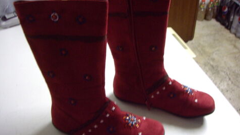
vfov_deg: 28.3
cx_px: 121
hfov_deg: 48.4
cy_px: 72
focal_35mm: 42
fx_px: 267
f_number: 2.7
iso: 200
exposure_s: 1/5
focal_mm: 6.2
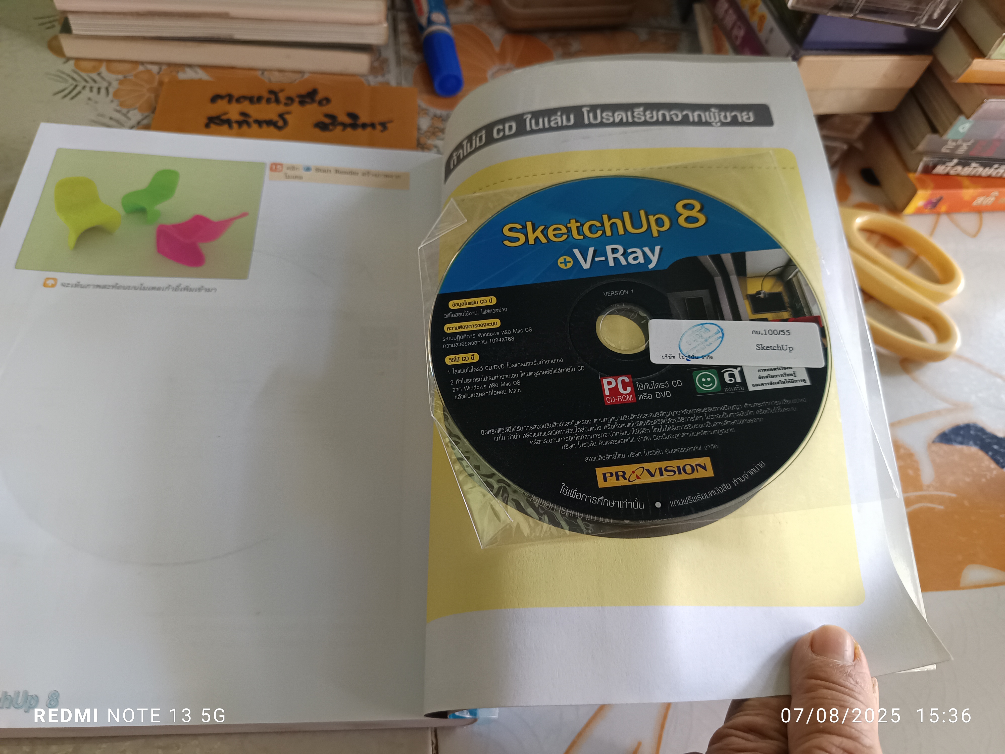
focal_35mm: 24
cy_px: 377
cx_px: 502
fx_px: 697
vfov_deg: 56.8
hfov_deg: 71.6
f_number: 1.7
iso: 921
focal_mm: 5.31
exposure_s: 1/50
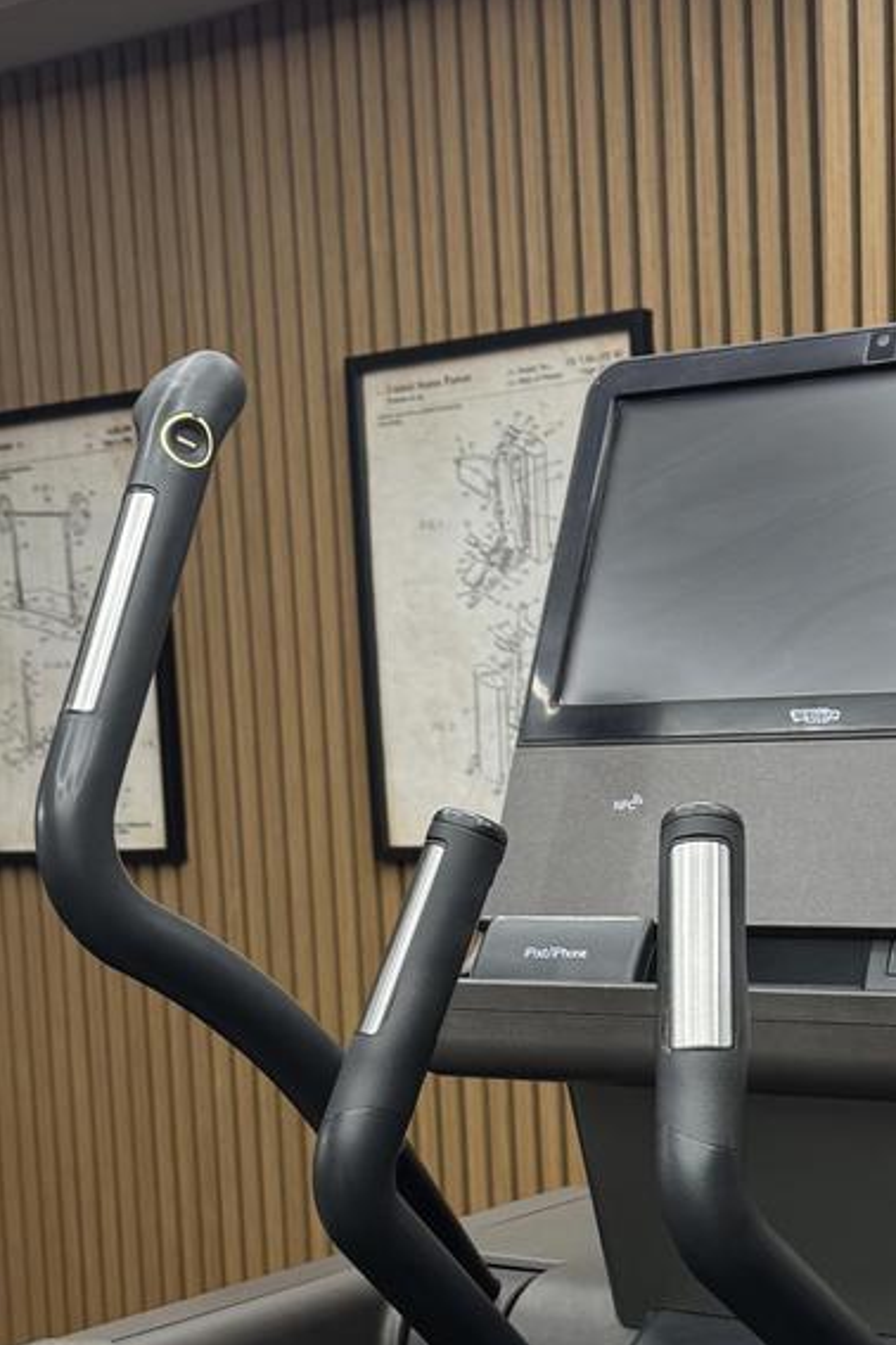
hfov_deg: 20.5
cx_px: 610
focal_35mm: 66
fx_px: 2464
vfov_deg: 29.9
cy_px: 1044
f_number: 1.78
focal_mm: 6.76
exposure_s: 1/100
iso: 80
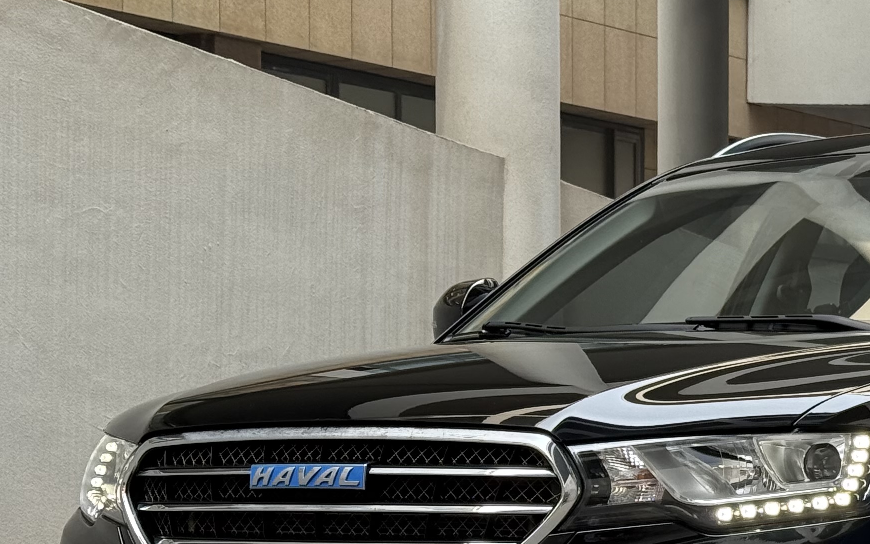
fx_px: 2798
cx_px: 791
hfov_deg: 17.4
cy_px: 509
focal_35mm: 118
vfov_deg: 11.0
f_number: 1.78
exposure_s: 1/420
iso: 100
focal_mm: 6.76
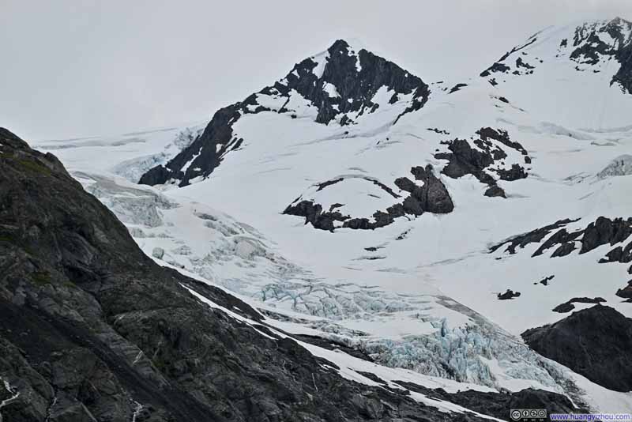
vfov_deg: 11.4
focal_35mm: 120
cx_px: 316
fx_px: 2107
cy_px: 211
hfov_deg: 17.1
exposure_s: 1/1250
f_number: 5
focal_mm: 120
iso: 100
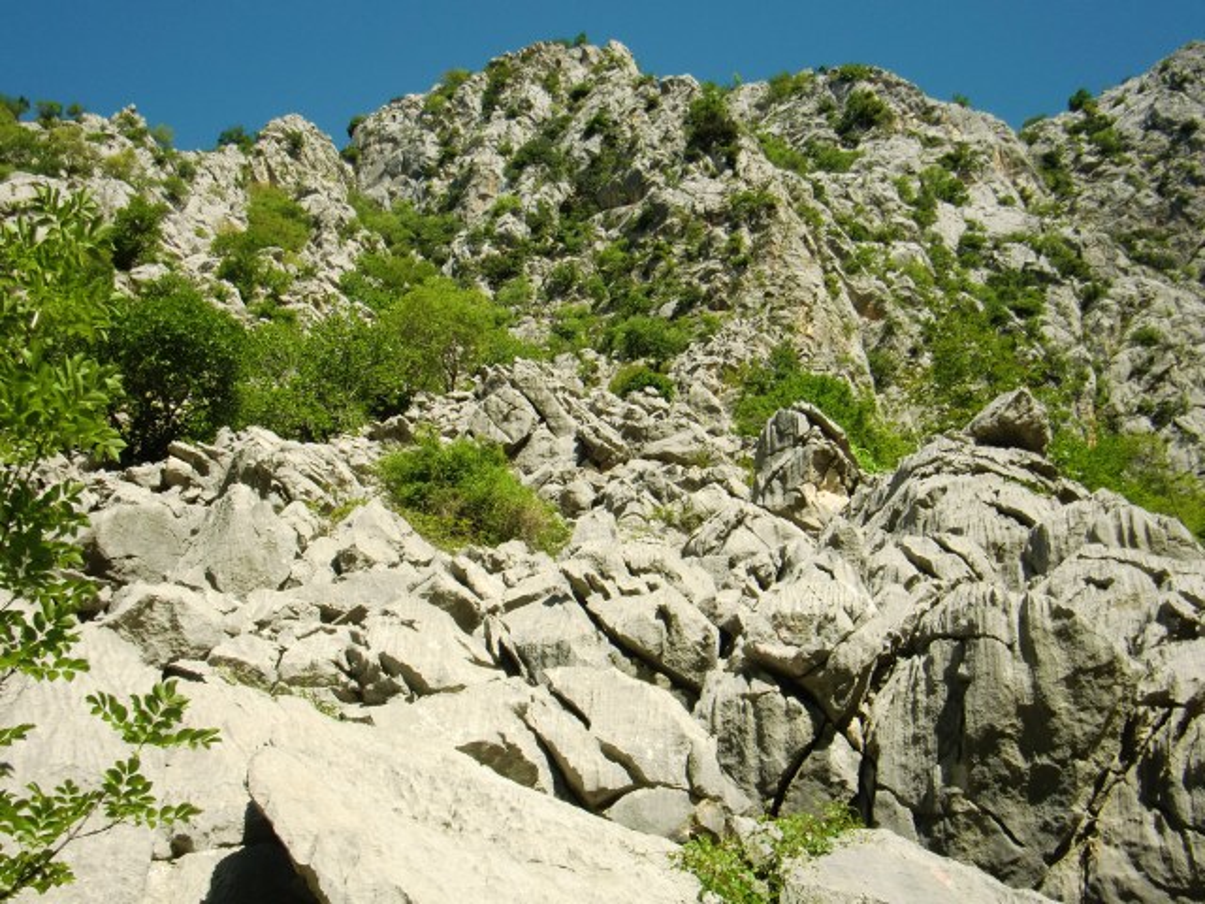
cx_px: 602
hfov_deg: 49.0
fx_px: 1323
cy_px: 452
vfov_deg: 37.7
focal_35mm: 38
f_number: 8.9
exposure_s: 1/200
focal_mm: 6.66
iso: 100
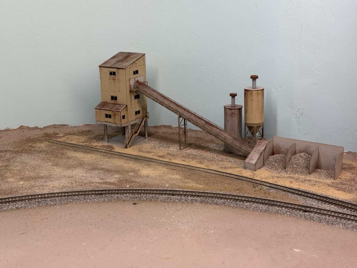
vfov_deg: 30.3
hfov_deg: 39.7
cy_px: 134
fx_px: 495
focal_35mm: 48
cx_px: 178
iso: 64
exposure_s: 1/249
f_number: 1.78
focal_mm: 6.76
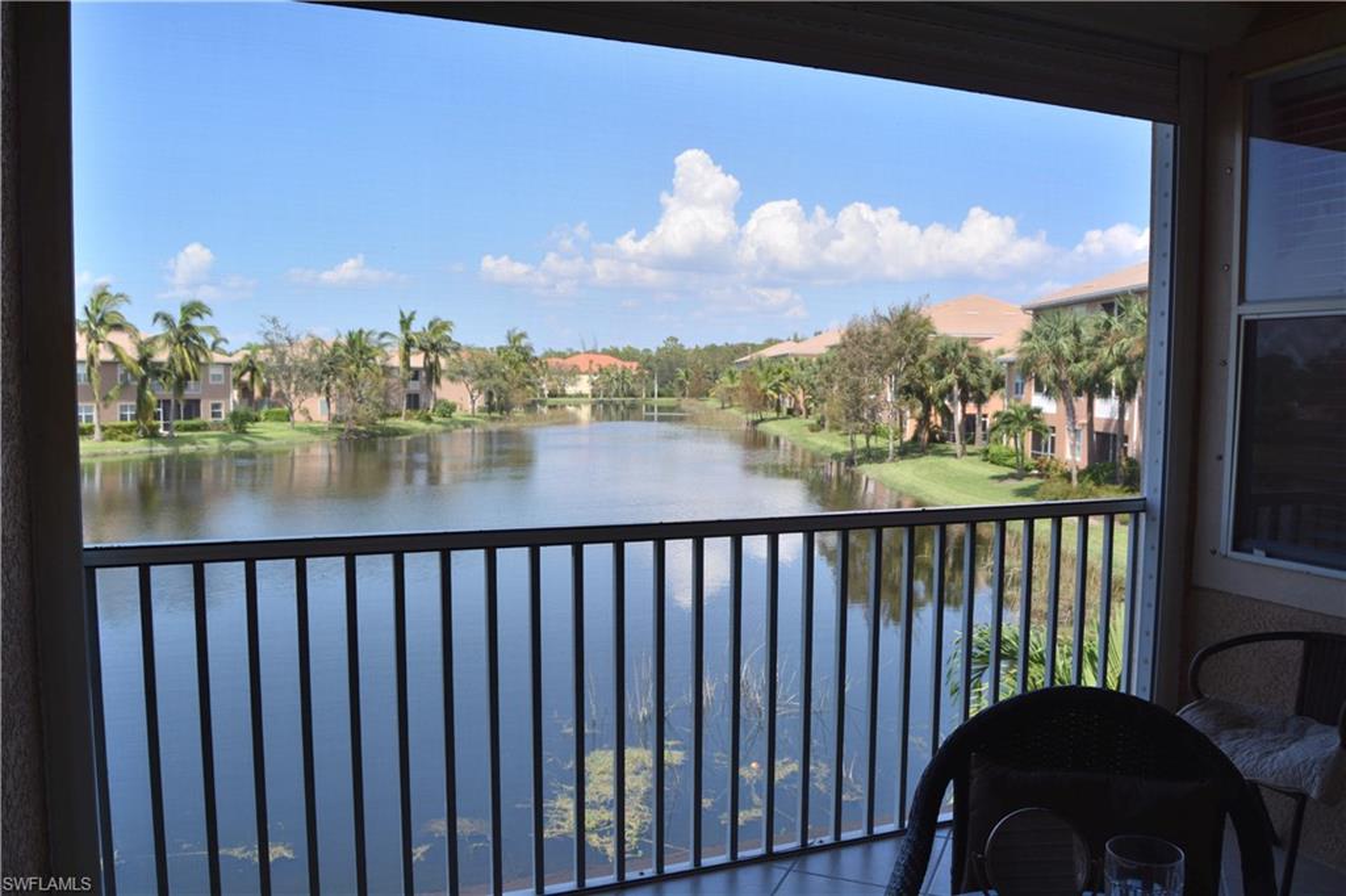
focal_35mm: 27
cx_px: 673
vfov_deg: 47.9
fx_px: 1009
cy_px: 448
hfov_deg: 67.4
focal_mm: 18
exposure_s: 1/250
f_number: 8
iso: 140
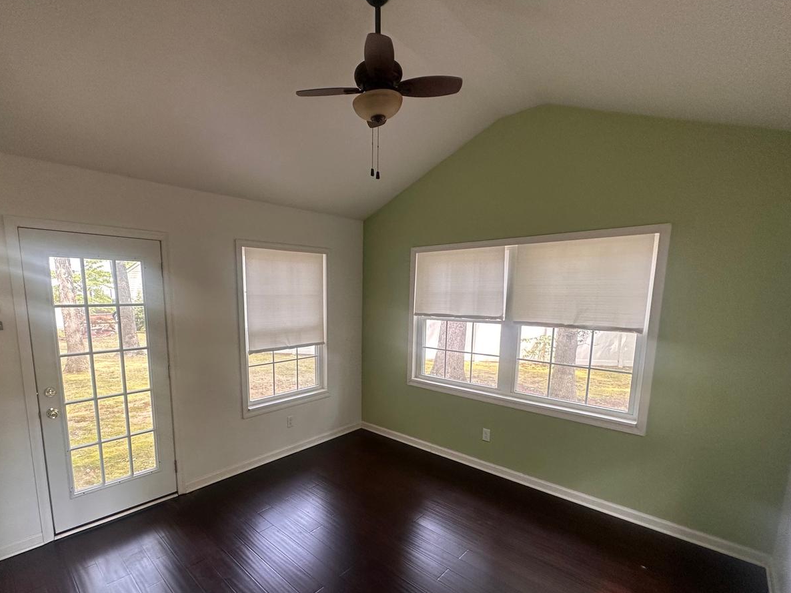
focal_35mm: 17
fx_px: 388
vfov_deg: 74.0
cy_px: 350
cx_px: 355
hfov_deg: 90.7
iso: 200
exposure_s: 1/120
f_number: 2.2
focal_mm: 2.22
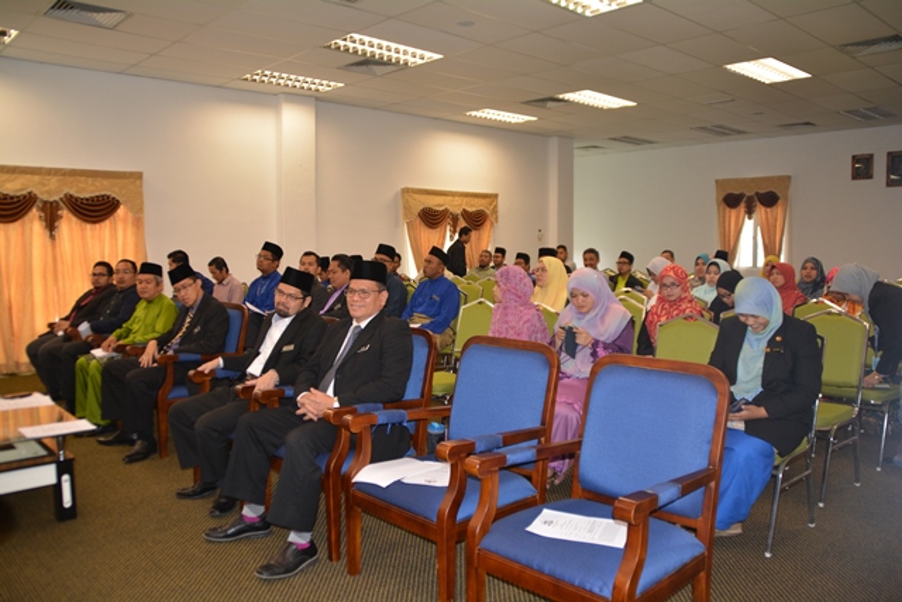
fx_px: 677
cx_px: 451
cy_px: 301
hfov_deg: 67.4
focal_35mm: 27
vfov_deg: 48.0
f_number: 3.5
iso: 400
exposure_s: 1/60
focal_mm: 18
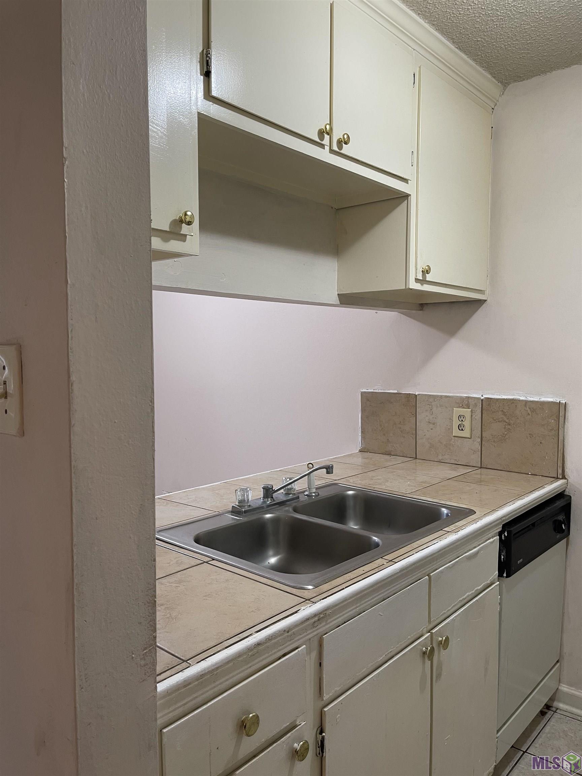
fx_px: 583
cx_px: 291
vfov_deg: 67.3
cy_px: 388
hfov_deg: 53.1
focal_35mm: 26
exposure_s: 1/60
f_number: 1.6
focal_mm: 5.1
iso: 80
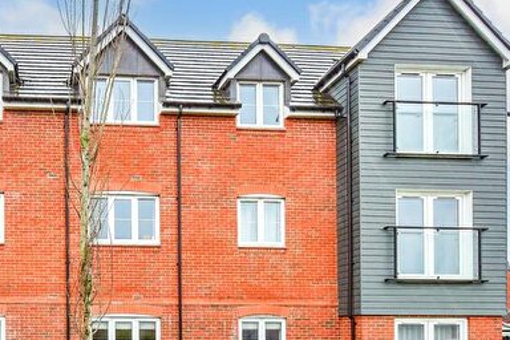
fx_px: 439
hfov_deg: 59.2
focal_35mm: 31
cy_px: 203
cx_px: 181
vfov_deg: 42.1
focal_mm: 11.5
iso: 640
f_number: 7.1
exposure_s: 1/40
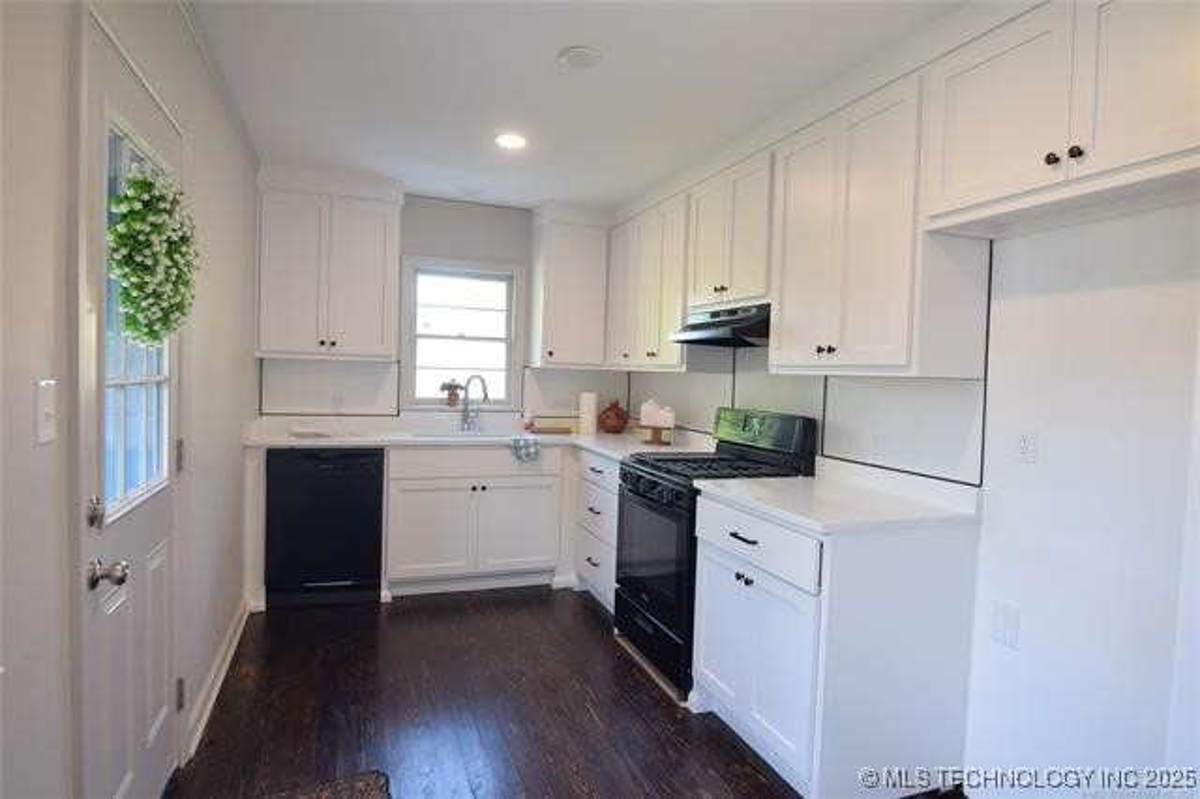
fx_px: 650
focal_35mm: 20
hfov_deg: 85.5
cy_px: 400
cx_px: 600
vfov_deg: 63.2
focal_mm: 13
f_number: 4.8
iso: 400
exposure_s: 1/90
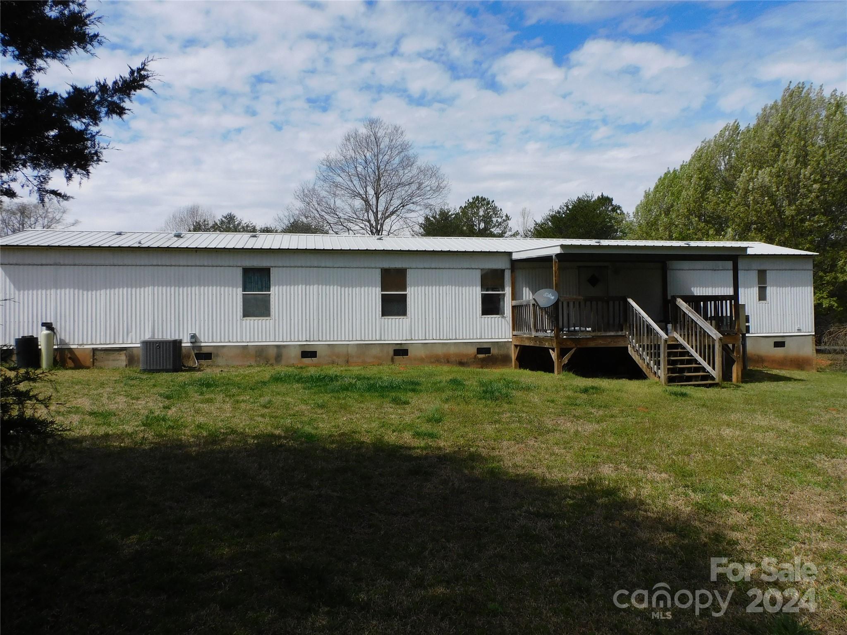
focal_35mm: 24
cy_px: 318
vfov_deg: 56.8
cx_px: 424
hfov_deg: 71.6
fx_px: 587
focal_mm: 4.3
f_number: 4.8
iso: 125
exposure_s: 1/1250
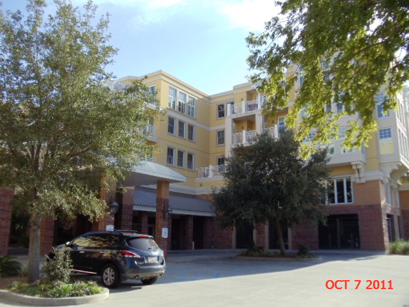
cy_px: 154
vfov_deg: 32.9
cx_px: 204
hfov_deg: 42.9
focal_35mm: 44
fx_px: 520
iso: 80
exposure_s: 1/400
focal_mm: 6
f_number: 3.5
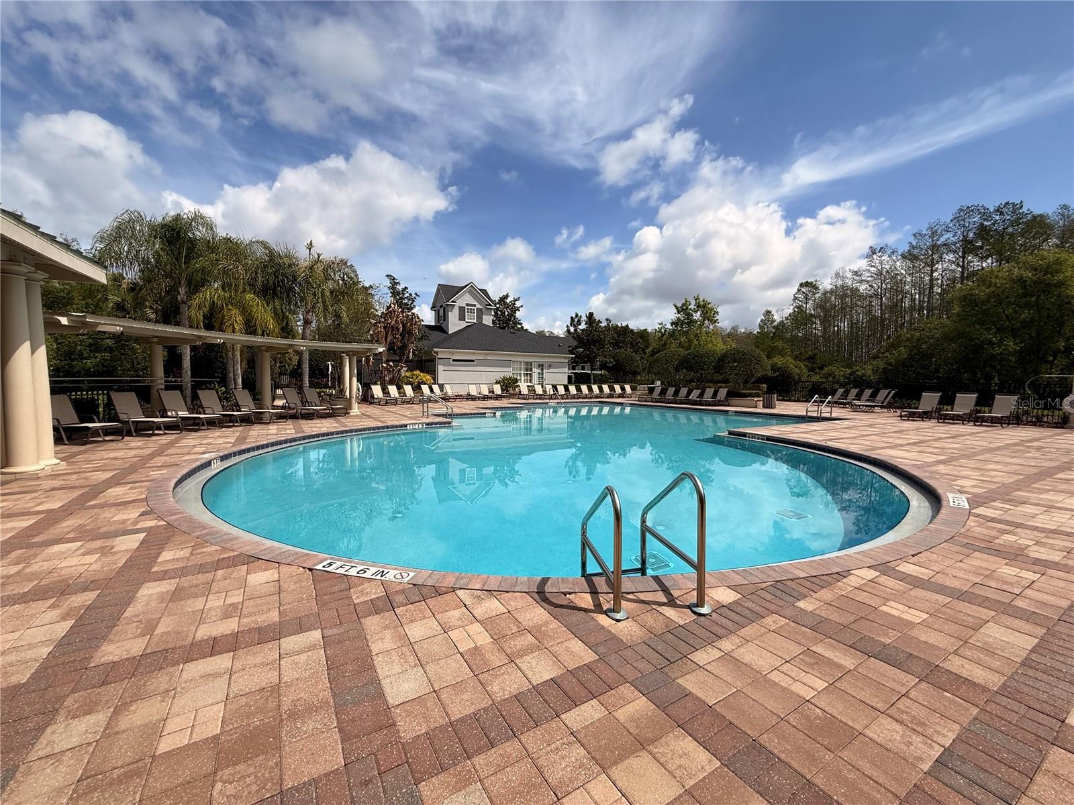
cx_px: 537
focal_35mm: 14
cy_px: 402
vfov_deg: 85.7
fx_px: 434
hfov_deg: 102.1
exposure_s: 1/3891
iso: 50
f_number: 2.2
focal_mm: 2.22
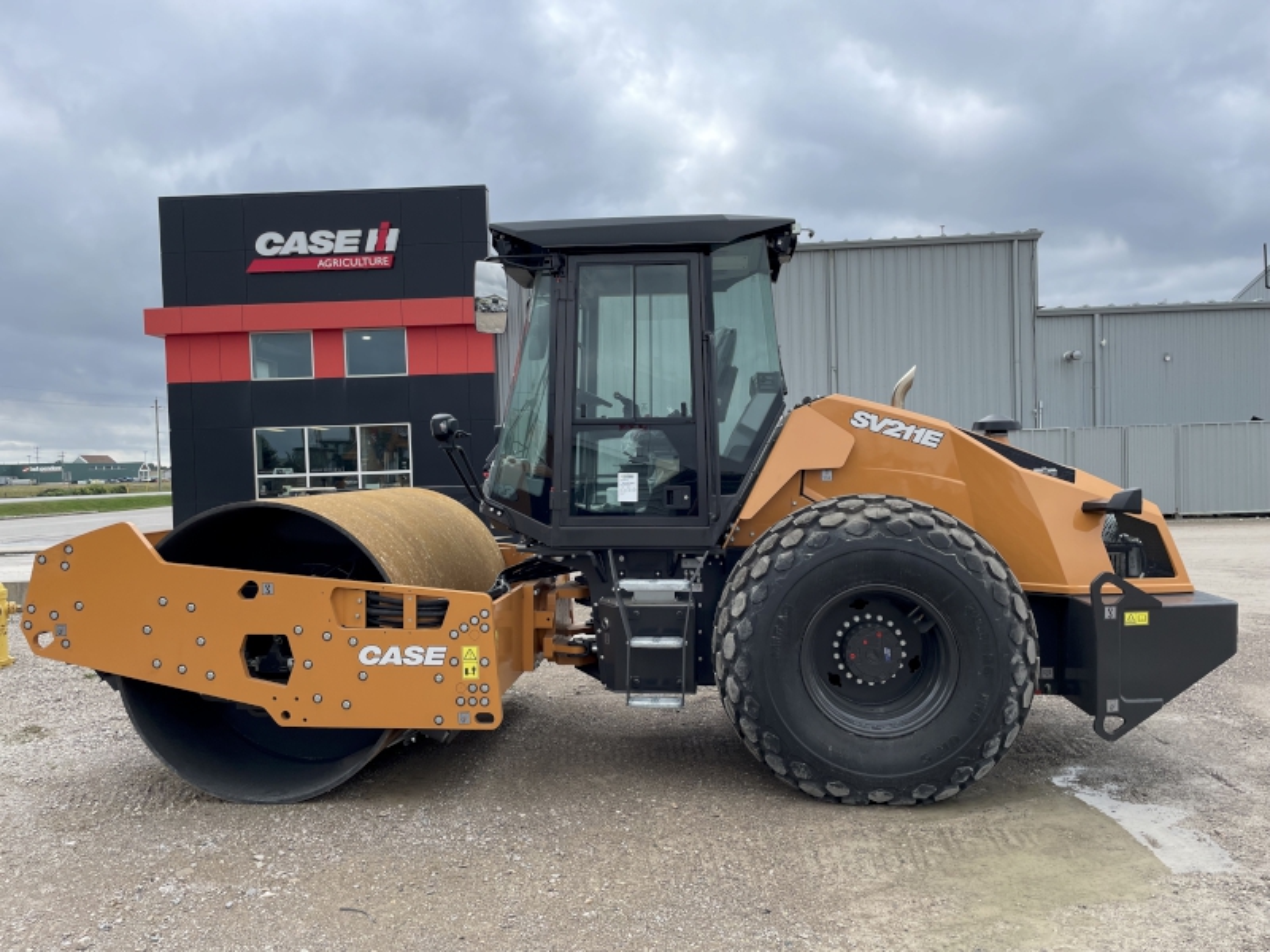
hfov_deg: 67.3
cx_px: 635
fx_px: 954
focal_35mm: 26
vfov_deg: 53.1
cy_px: 476
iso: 32
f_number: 1.6
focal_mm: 4.2
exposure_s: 1/1667
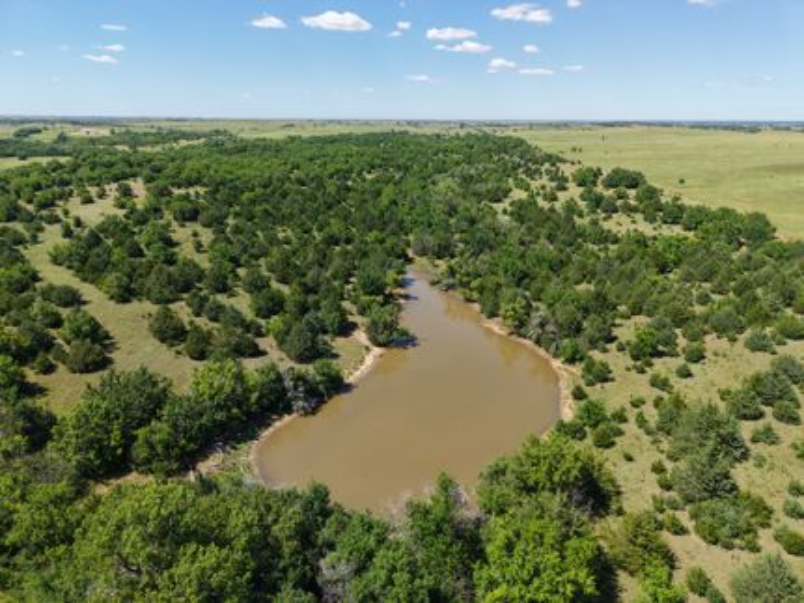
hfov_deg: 71.6
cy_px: 302
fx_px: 557
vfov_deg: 56.8
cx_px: 402
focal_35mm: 24
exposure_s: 1/3000
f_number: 1.8
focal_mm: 8.67
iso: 180
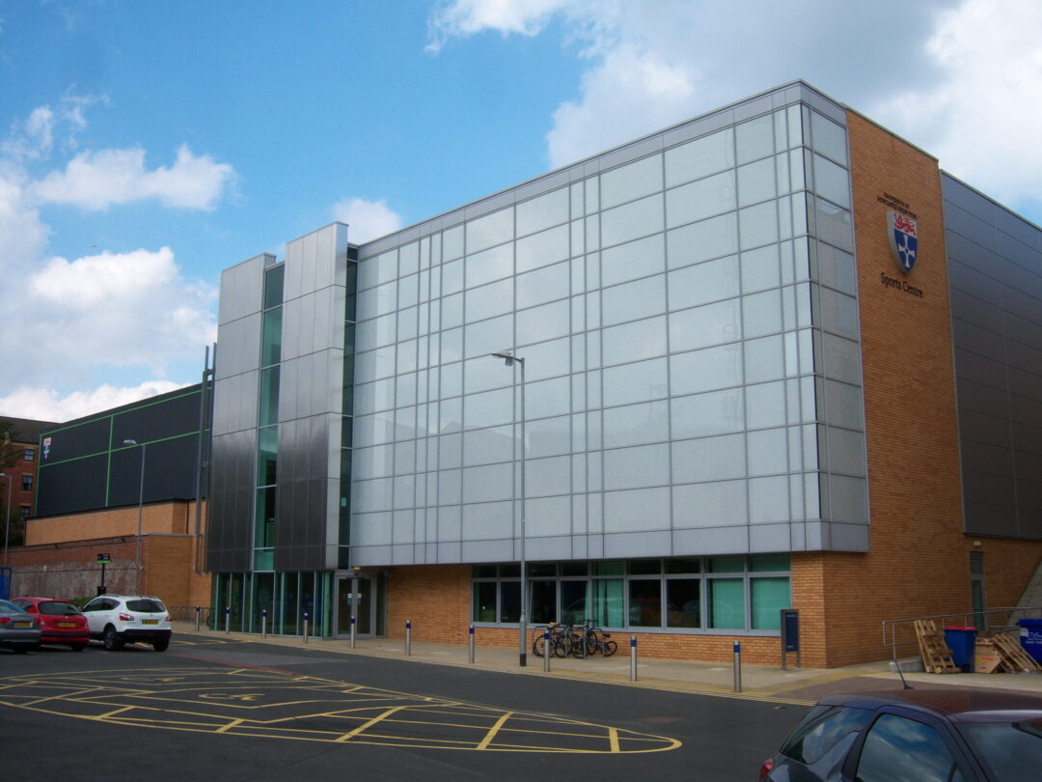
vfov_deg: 39.7
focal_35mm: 36
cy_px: 391
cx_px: 521
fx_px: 1084
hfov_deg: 51.4
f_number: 4.8
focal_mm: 7.5
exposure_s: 1/320
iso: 80
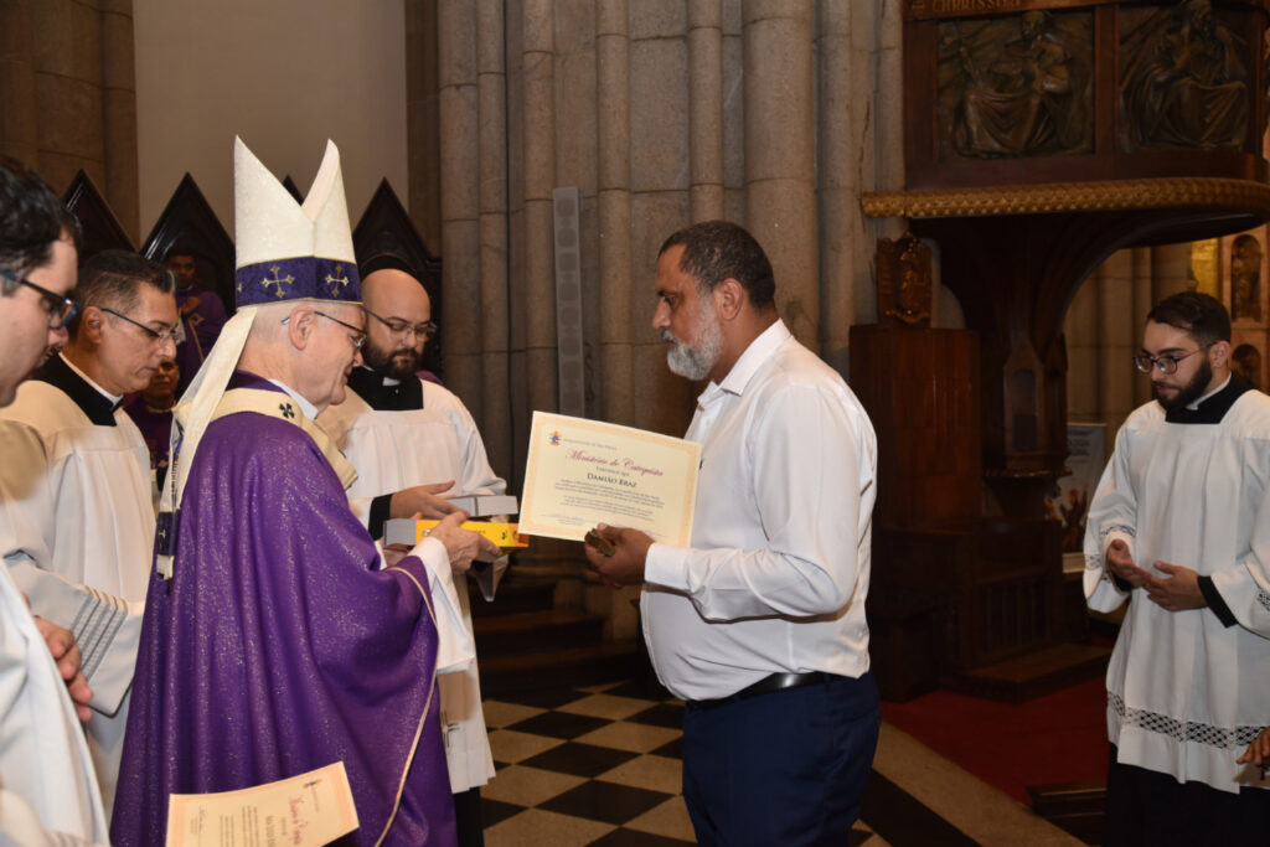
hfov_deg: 54.4
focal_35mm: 35
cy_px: 424
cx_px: 635
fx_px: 1235
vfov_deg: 37.9
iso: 800
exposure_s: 1/100
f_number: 5.6
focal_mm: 35
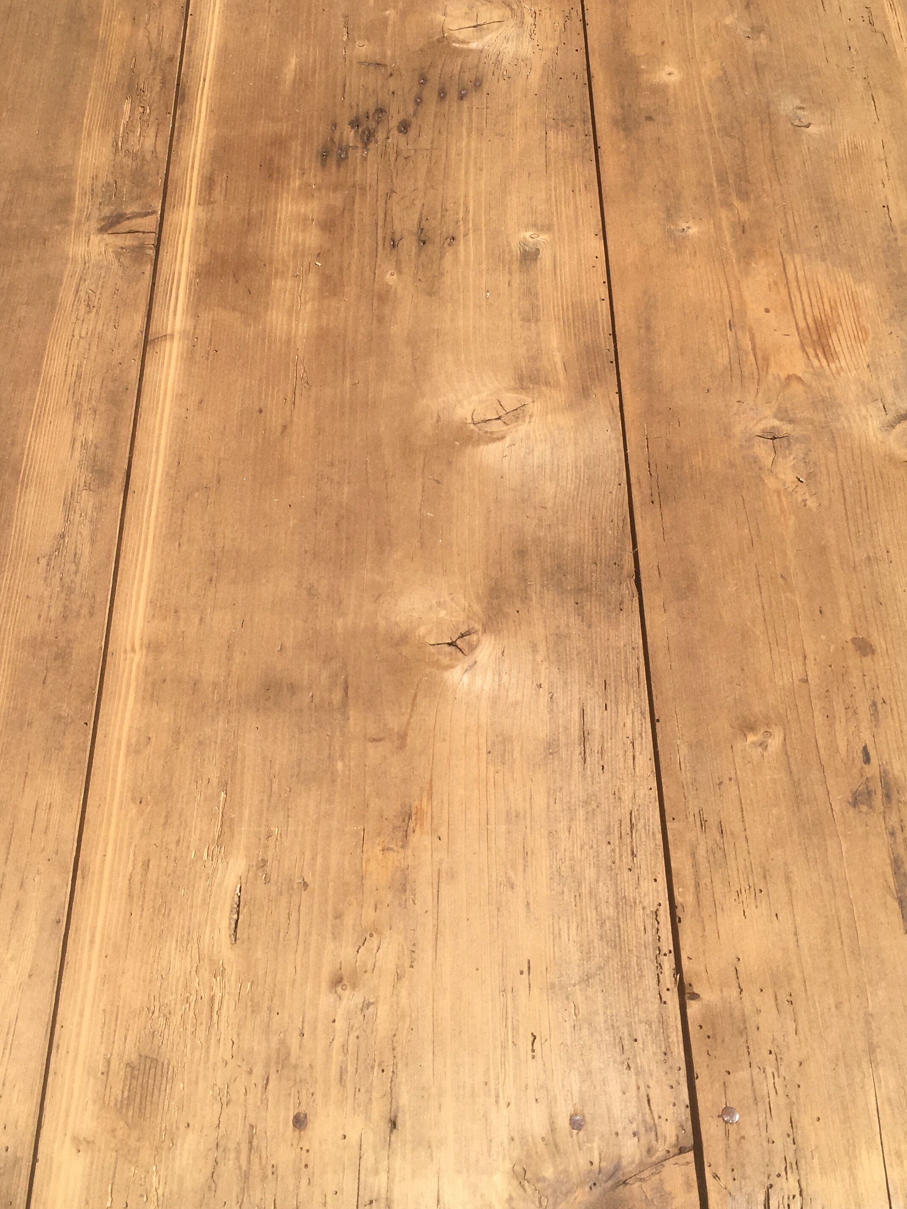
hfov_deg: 35.1
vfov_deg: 45.6
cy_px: 494
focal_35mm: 41
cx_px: 427
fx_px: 1432
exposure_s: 1/1832
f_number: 2.2
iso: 25
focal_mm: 4.15
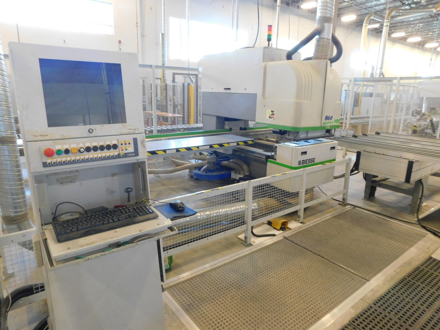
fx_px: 292
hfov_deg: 73.9
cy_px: 165
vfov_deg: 58.9
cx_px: 220
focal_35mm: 23
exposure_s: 1/25
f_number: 3
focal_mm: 4
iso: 400
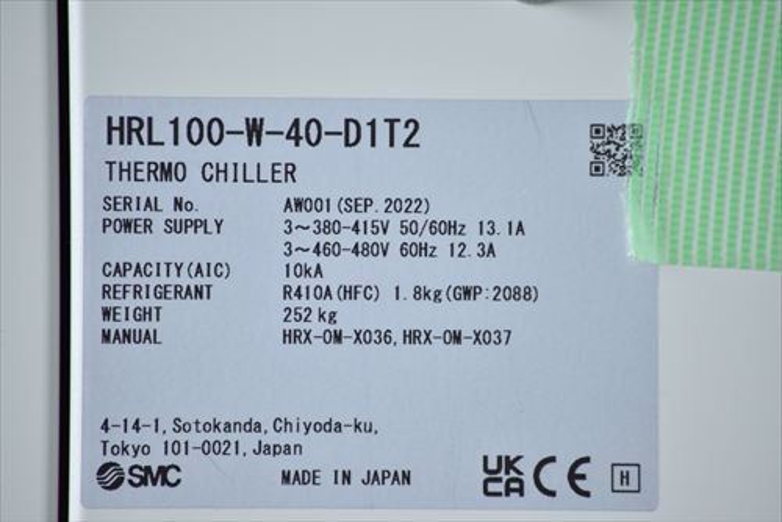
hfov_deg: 5.1
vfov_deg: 3.4
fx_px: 8802
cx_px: 391
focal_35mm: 405
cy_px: 261
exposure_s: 1/125
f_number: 6.3
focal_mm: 270
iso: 1250
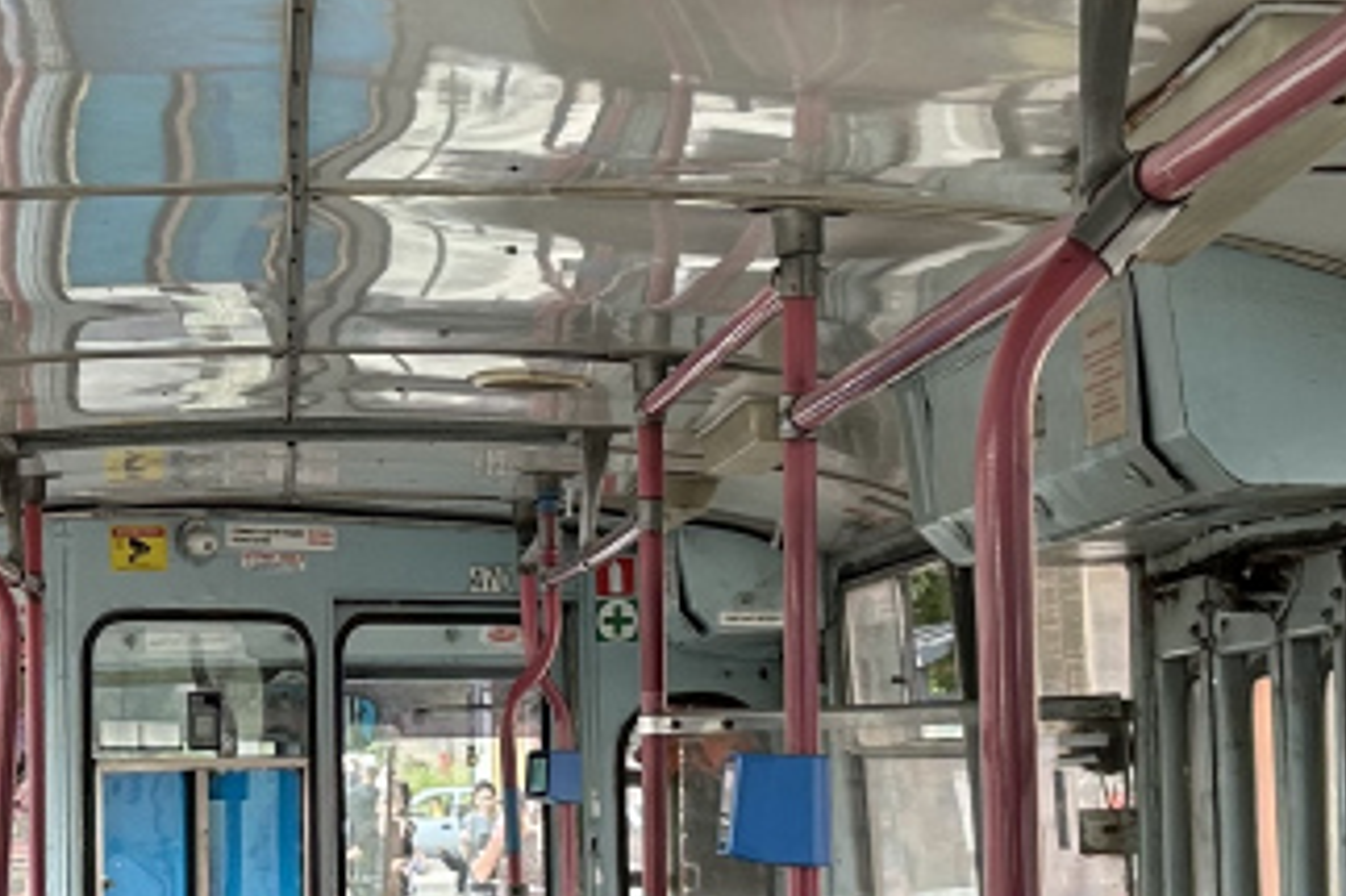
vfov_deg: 12.5
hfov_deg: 18.6
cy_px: 556
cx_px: 325
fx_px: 4073
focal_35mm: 109
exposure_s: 1/121
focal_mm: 5.7
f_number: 1.5
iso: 64
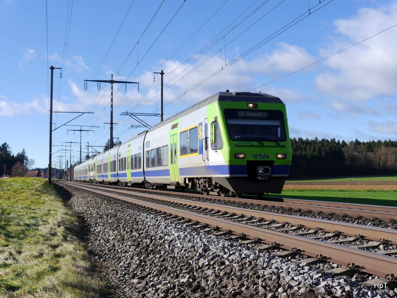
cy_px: 149
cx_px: 198
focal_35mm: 50
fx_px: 573
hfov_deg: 38.2
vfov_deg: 29.1
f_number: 8
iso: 160
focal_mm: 25
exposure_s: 1/320
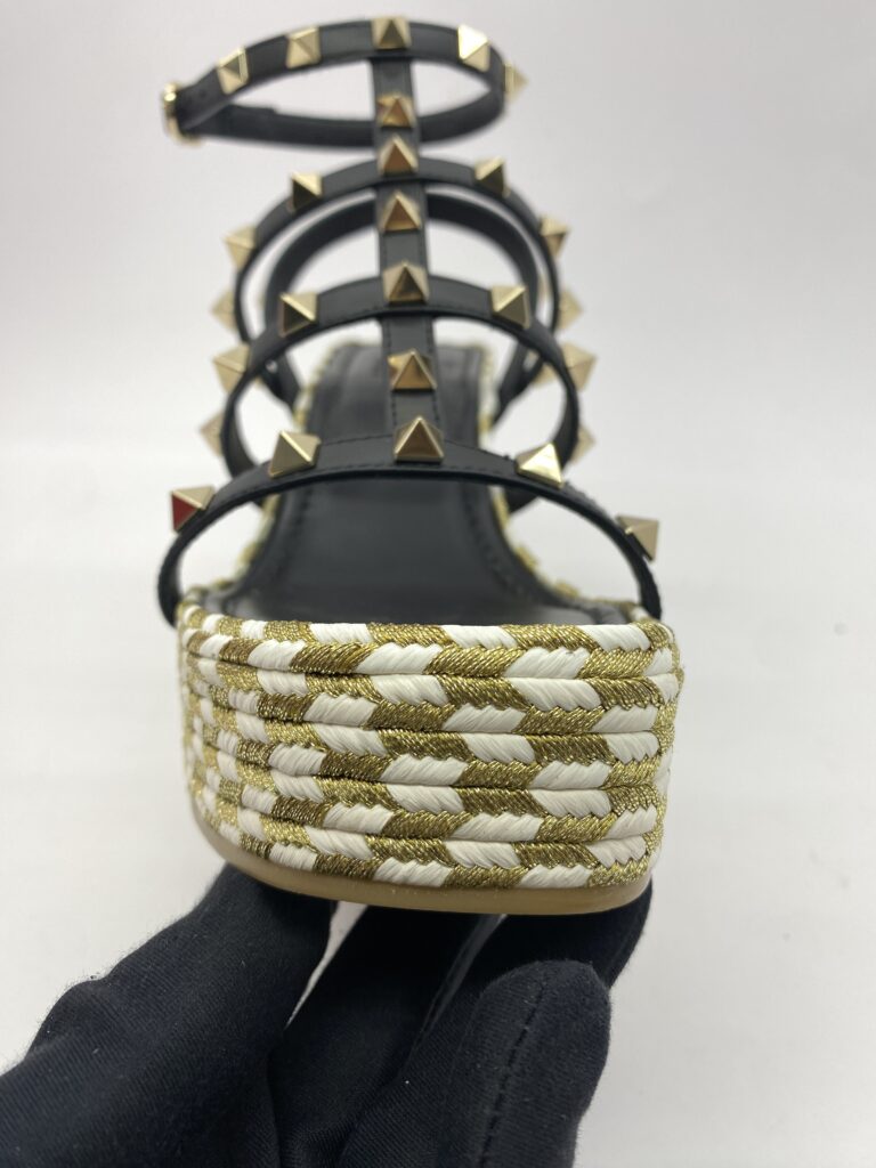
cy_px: 584
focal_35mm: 25
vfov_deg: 69.4
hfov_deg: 54.9
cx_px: 438
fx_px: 844
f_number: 1.8
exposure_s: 1/124
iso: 32
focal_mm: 4.25
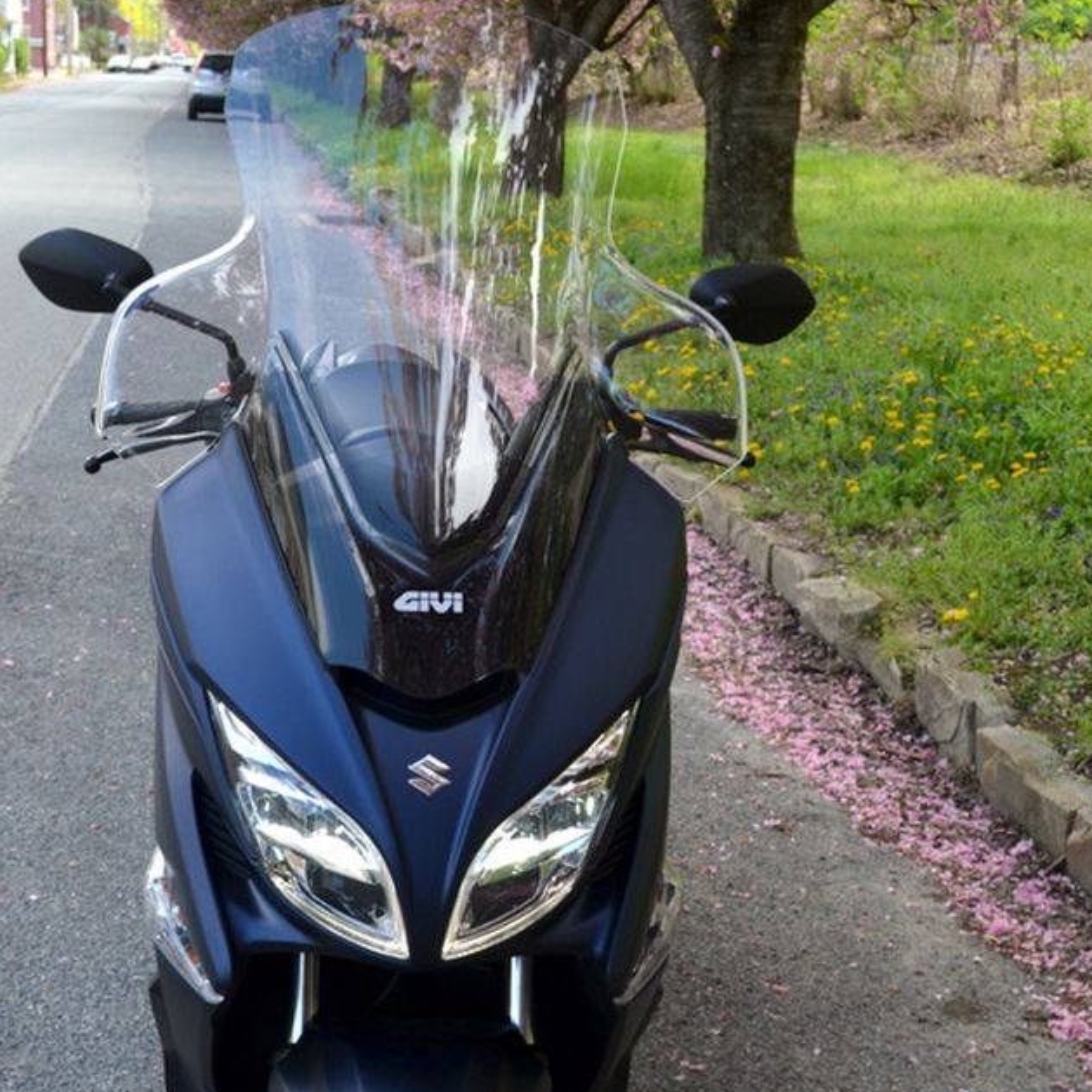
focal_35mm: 57
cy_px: 731
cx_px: 554
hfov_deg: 30.2
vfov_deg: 30.0
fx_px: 2022
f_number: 6.3
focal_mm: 29
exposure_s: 1/160
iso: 200
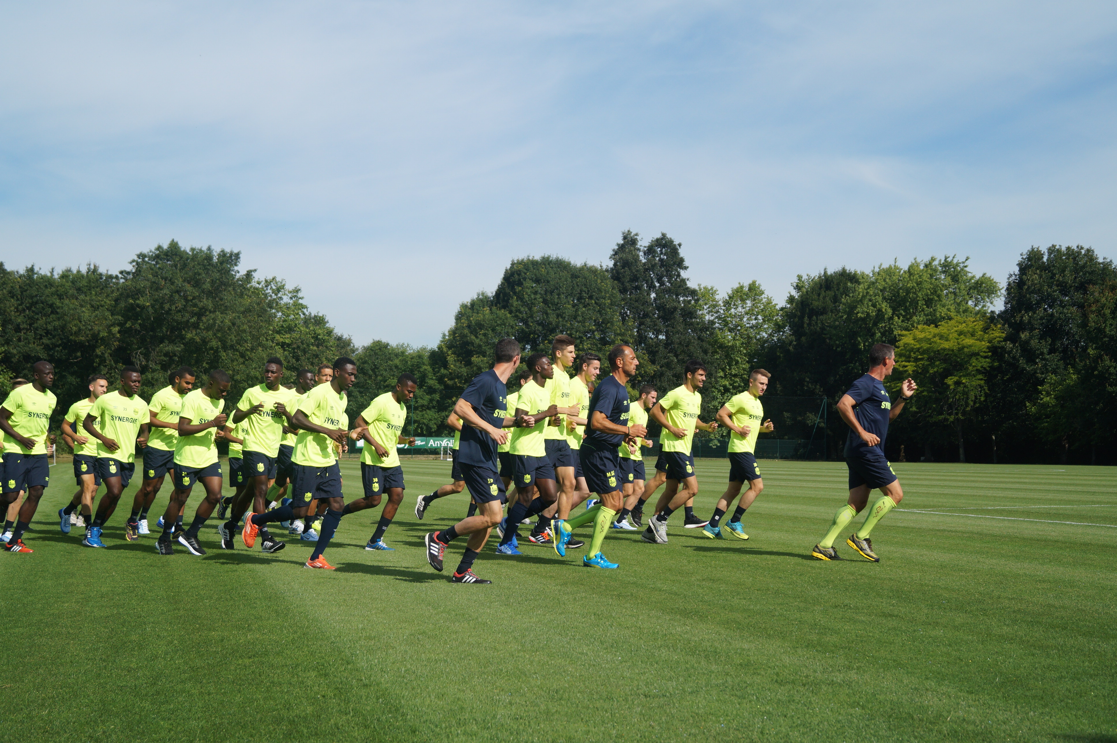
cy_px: 372
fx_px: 1302
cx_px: 558
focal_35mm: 42
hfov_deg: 46.4
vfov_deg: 31.8
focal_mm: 28
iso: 200
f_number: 4.5
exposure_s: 1/2000
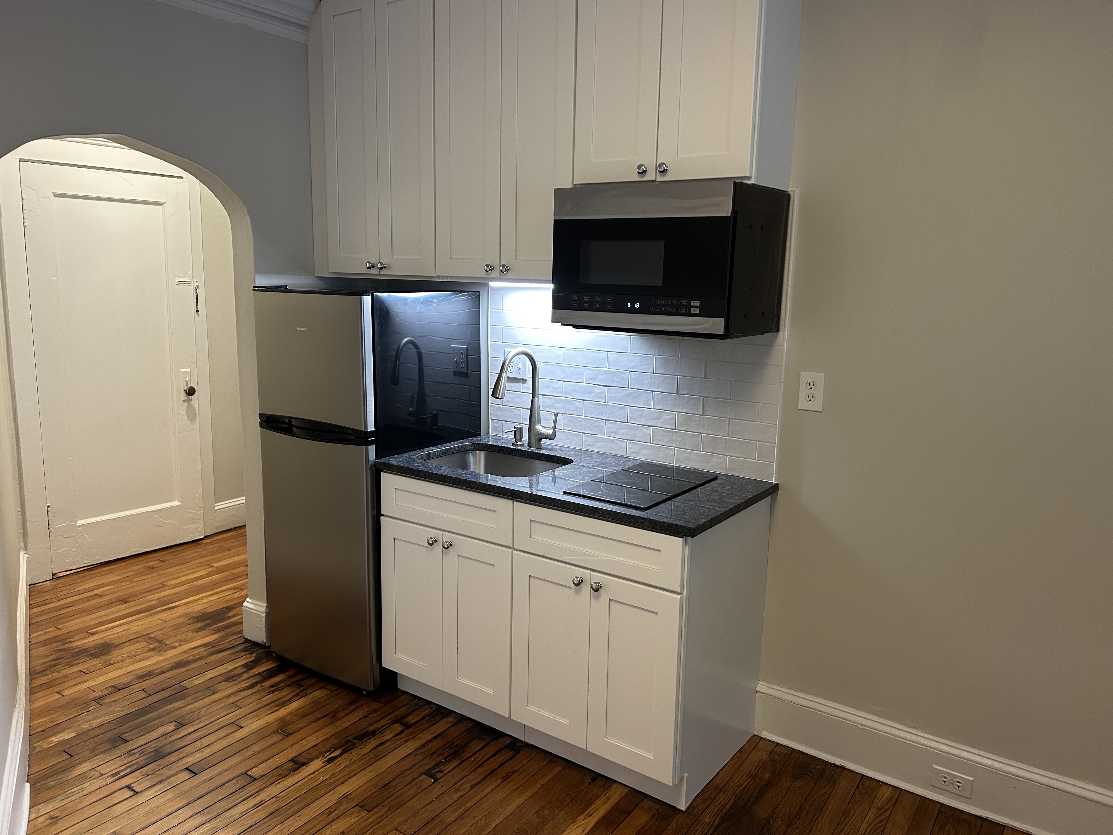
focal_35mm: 26
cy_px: 418
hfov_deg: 67.3
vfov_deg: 53.1
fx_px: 836
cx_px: 556
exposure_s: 1/60
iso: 160
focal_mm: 5.7
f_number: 1.5
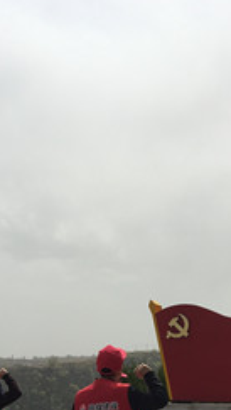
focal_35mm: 78
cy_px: 356
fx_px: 848
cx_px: 113
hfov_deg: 15.5
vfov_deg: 26.4
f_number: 2.2
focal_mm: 4.15
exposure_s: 1/2564
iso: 25
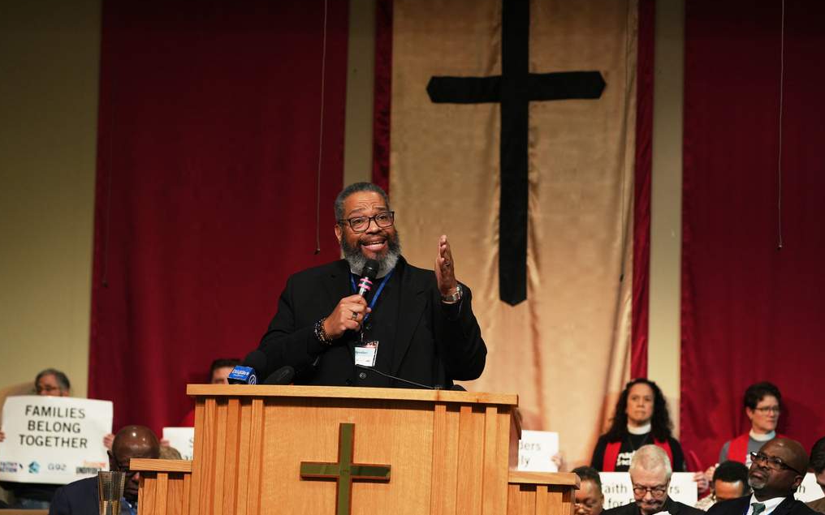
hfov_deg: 18.4
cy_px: 240
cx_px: 411
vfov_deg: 11.6
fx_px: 2541
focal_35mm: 113
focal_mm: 110
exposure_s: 1/160
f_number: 4.5
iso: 1250
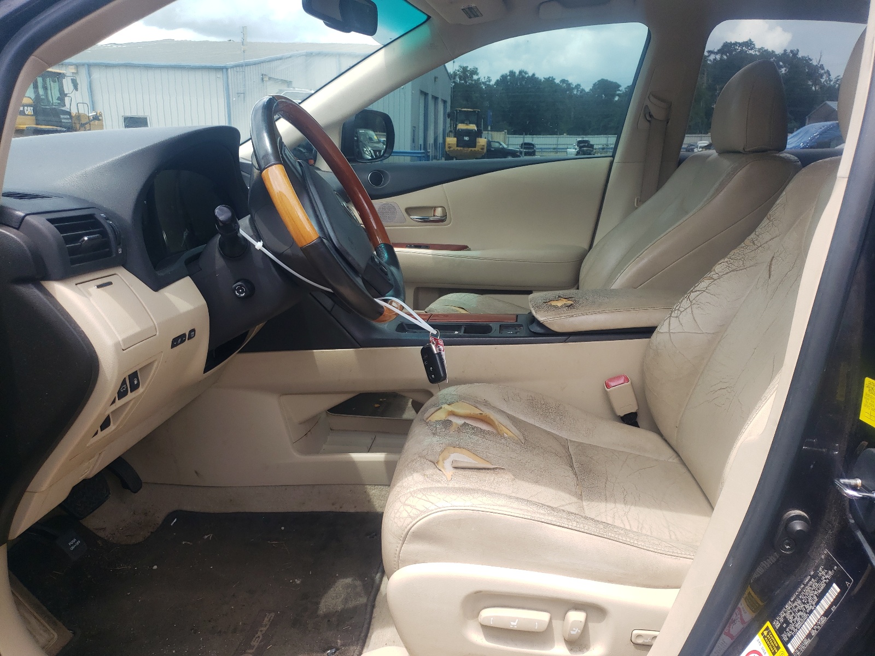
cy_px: 328
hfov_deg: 67.3
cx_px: 438
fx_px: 657
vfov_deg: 53.1
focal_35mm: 26
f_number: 1.5
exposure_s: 1/625
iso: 50
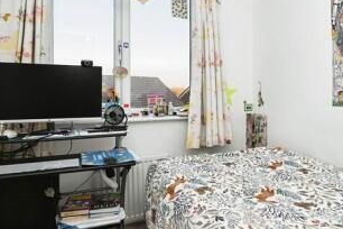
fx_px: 286
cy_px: 97
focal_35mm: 30
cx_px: 225
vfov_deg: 43.5
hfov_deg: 60.7
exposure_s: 1/60
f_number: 4
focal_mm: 14
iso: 100
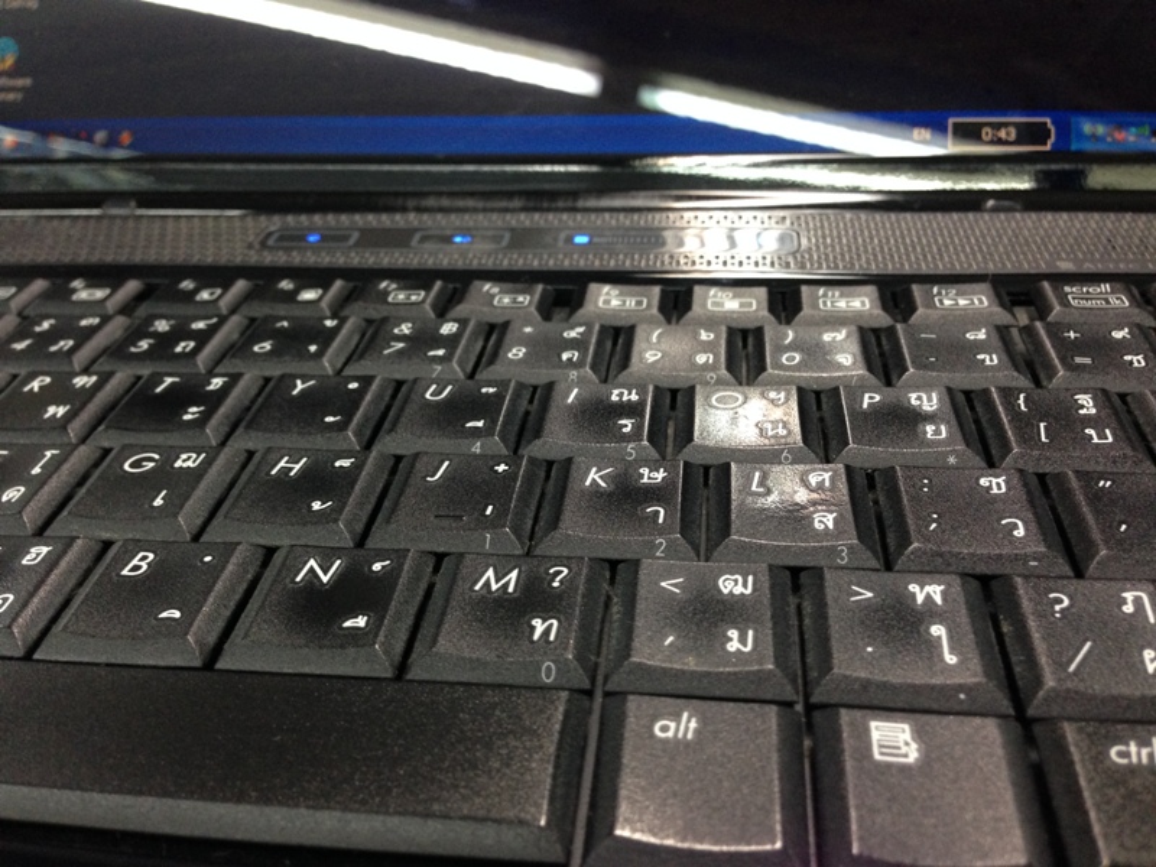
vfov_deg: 42.9
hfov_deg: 55.4
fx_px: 1102
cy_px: 434
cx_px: 578
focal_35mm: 33
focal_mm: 4.12
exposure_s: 1/20
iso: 200
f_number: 2.4
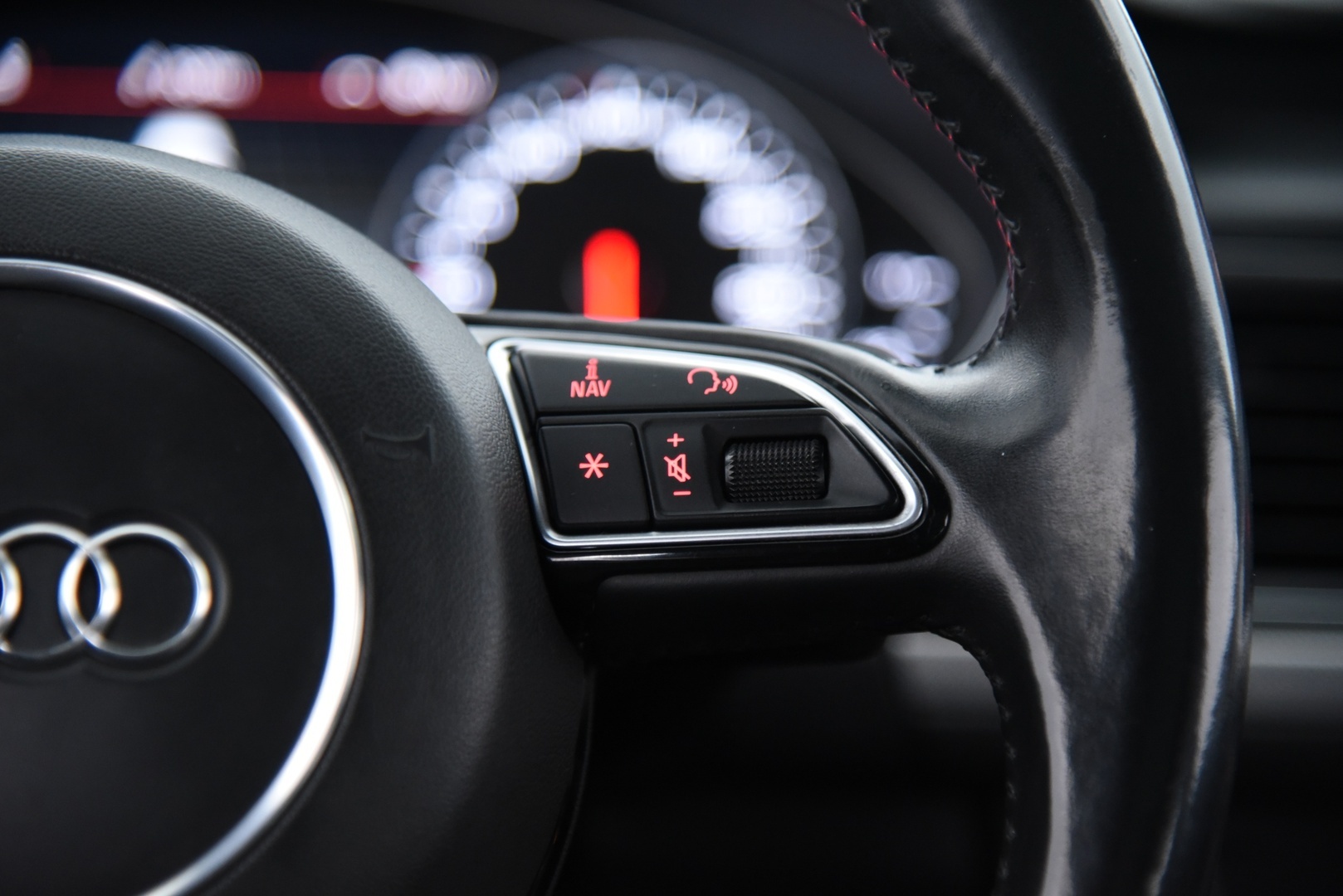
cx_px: 672
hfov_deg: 17.1
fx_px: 4478
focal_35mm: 120
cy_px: 448
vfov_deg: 11.4
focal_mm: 120
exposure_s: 1/20
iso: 4000
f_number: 4
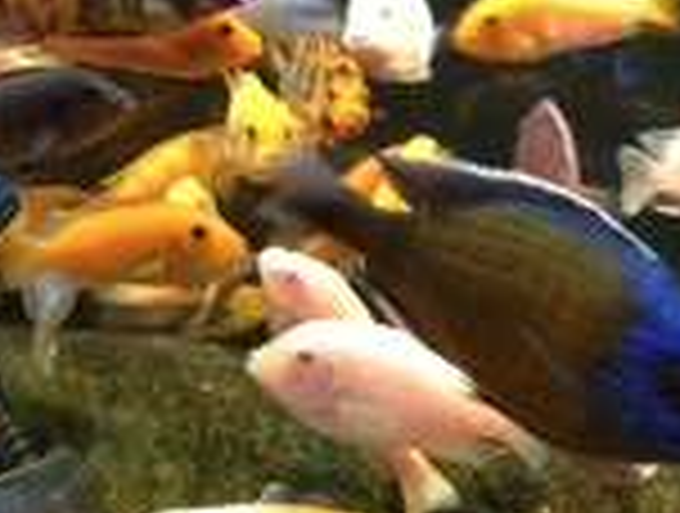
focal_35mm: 81
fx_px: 1595
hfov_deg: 23.9
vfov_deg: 17.8
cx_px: 185
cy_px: -25
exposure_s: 1/15
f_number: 2.4
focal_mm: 4.28
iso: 400
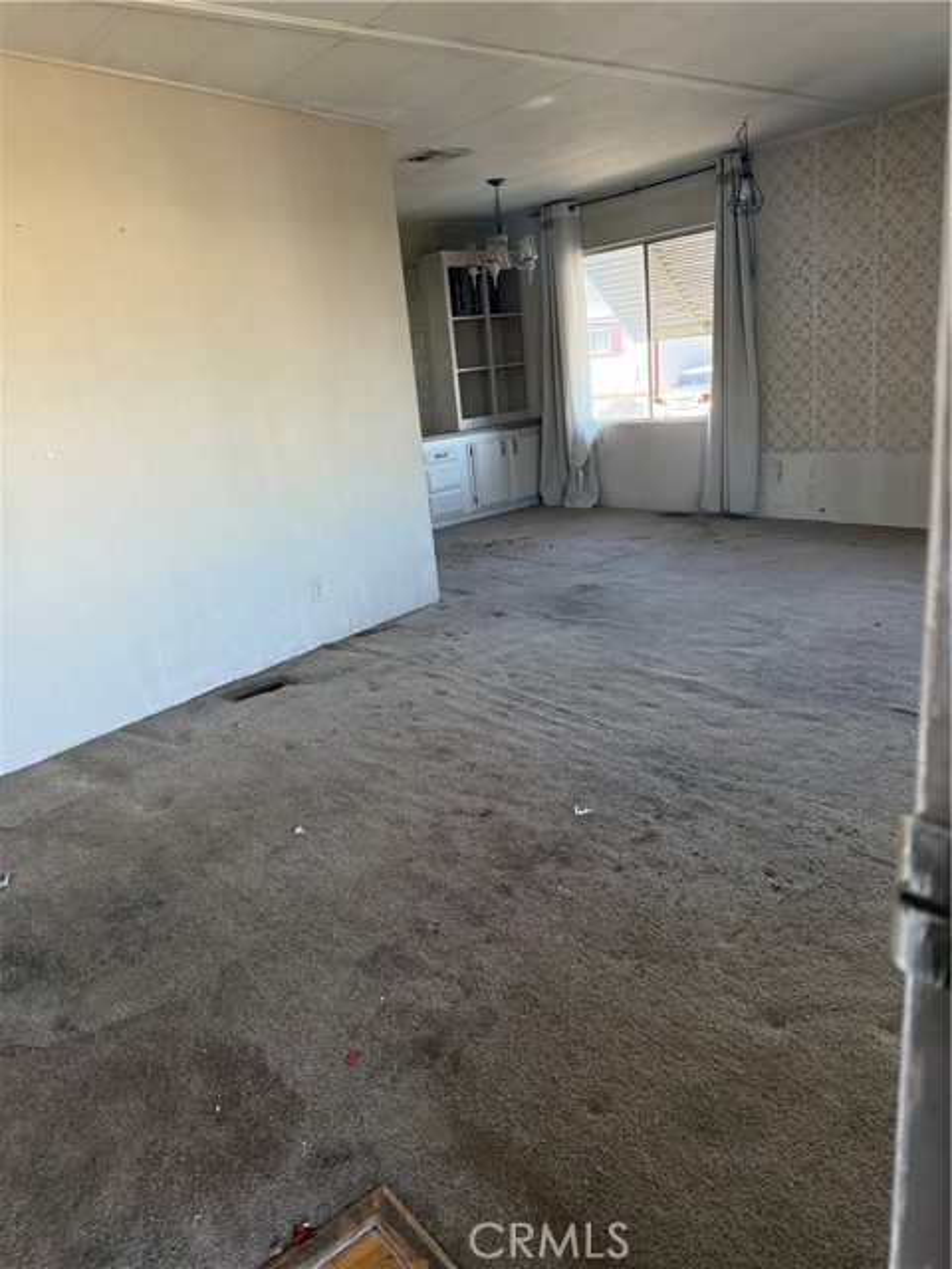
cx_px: 476
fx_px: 880
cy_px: 634
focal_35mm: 24
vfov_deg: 71.6
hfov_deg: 56.8
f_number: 1.78
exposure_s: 1/106
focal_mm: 6.76
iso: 200
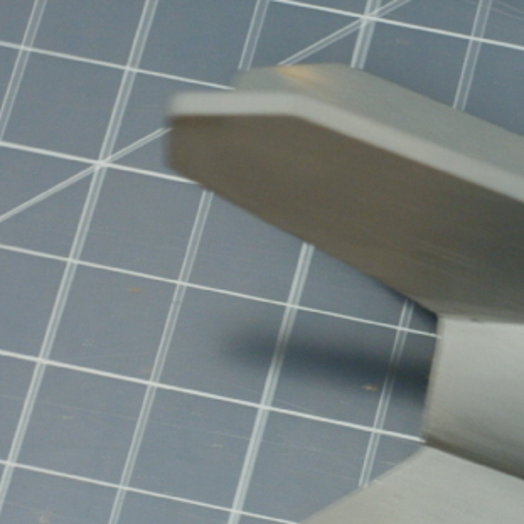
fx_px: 3117
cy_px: 399
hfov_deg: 9.6
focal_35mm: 182
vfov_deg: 9.6
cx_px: 473
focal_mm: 17.4
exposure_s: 1/5
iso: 200
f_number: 5
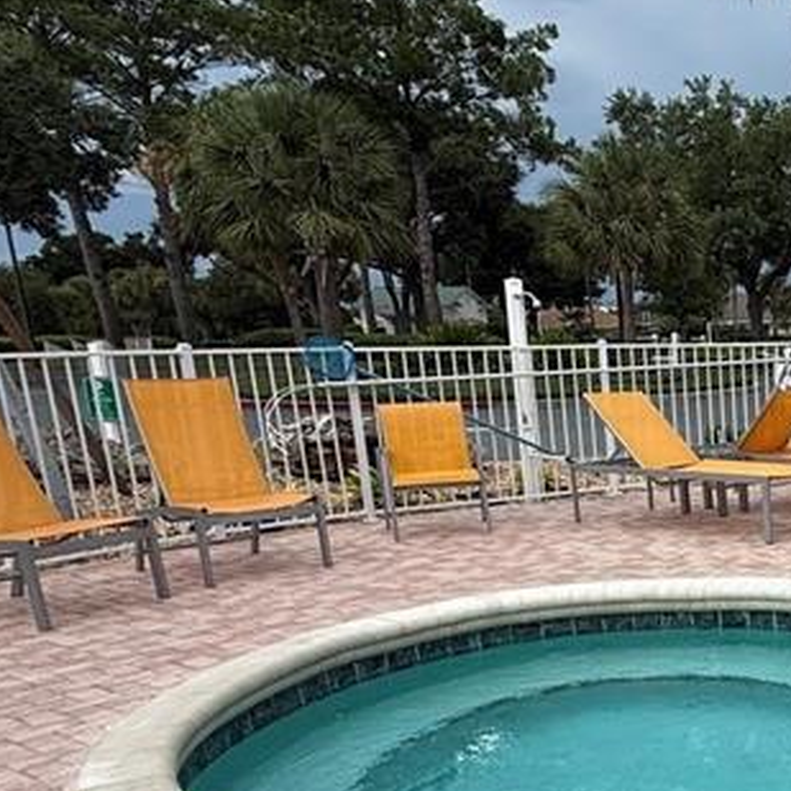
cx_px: 1011
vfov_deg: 39.9
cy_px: 584
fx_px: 1060
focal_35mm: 41
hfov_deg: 31.9
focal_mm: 2.22
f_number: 2.2
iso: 50
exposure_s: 1/1368
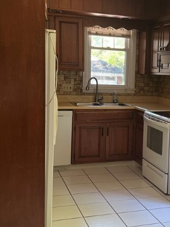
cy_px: 119
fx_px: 360
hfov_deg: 25.9
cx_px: 143
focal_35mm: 55
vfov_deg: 34.9
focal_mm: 5.7
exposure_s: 1/65
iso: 125
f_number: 1.5
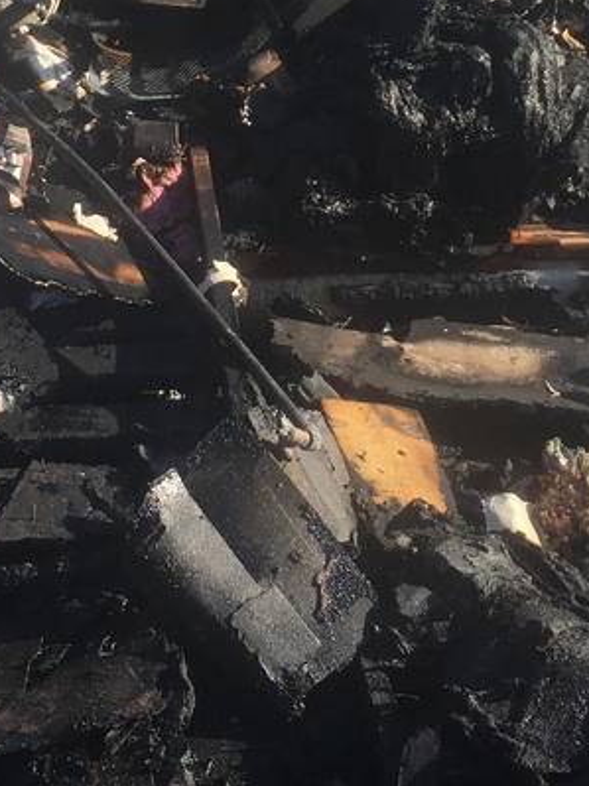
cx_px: 234
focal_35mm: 66
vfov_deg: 27.5
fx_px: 1498
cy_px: -21
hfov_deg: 22.2
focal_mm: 4.15
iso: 25
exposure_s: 1/725
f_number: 2.2
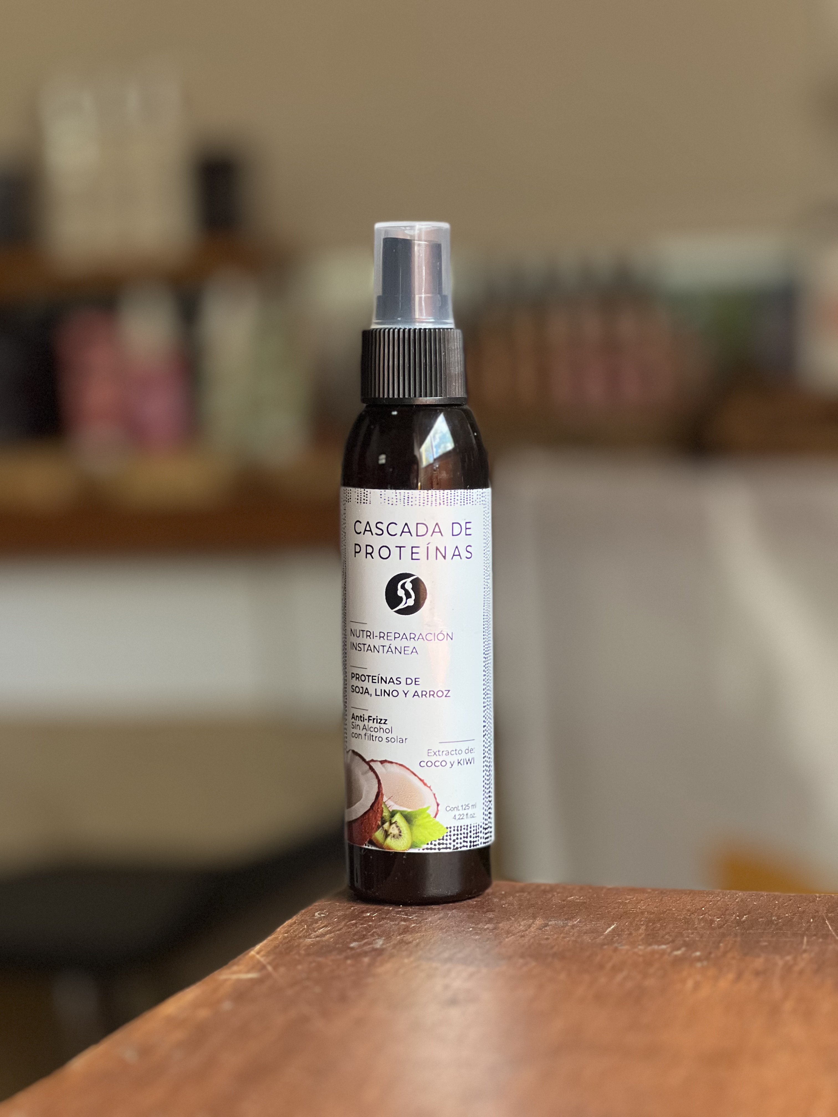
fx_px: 2485
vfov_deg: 25.3
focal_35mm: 77
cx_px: 419
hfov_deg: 19.1
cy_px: 558
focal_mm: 9
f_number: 2.8
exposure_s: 1/110
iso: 250
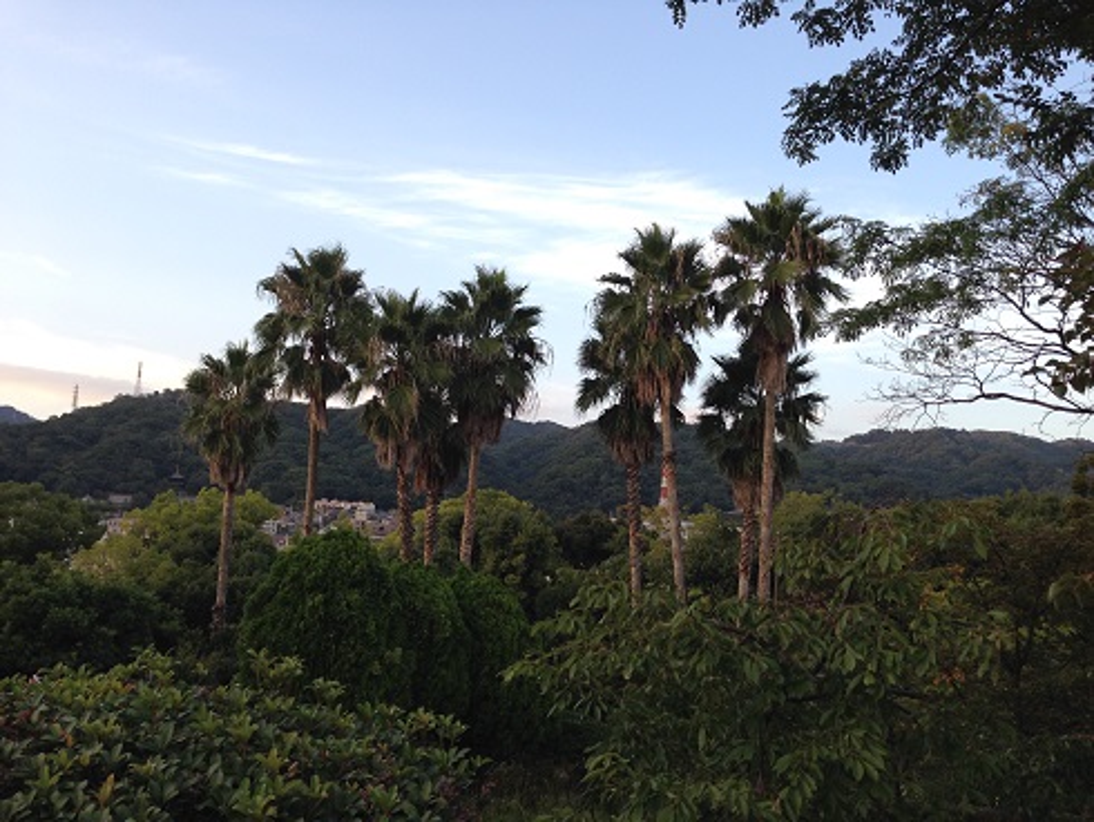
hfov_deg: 55.3
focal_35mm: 33
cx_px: 547
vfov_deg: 43.0
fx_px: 1043
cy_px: 411
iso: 50
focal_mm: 4.12
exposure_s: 1/158
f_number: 2.4
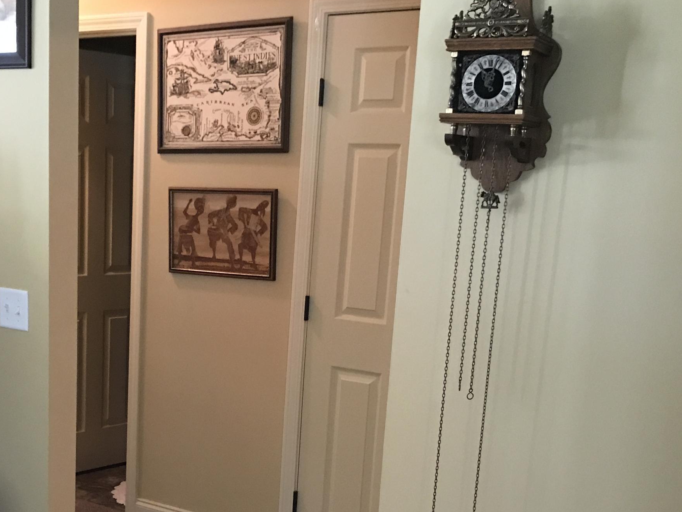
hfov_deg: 38.8
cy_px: 395
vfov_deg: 29.7
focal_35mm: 48
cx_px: 184
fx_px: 946
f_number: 1.8
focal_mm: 3.99
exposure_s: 1/11
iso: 100
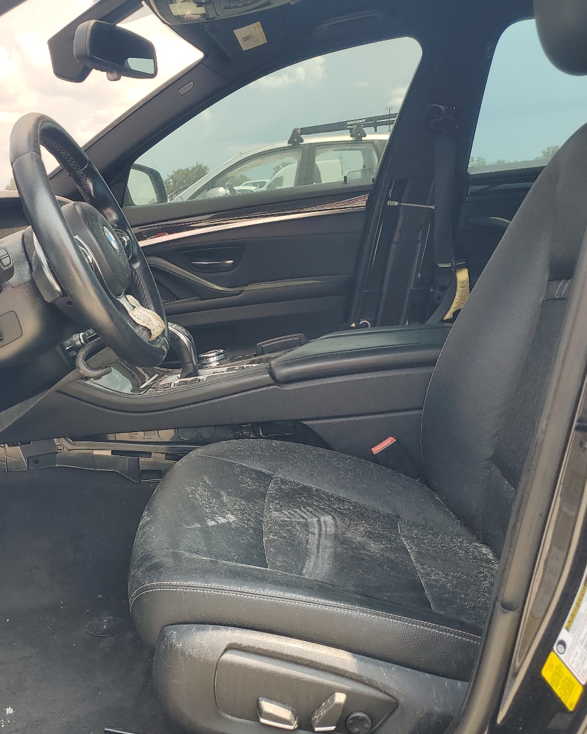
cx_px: 165
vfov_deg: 52.8
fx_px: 738
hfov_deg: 42.3
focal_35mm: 34
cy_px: 368
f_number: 1.5
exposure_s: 1/435
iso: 50
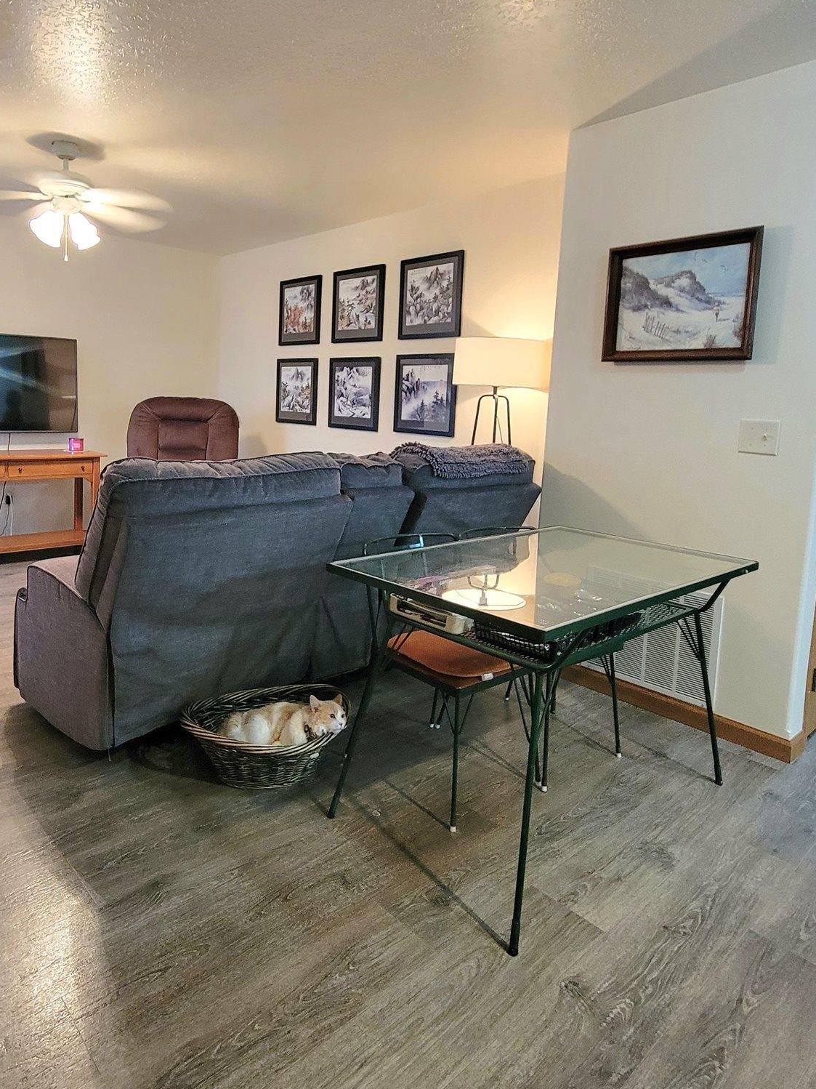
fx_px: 629
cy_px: 464
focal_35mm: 20
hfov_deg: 65.4
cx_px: 332
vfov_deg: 81.2
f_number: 2.2
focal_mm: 2.2
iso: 320
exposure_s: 1/30
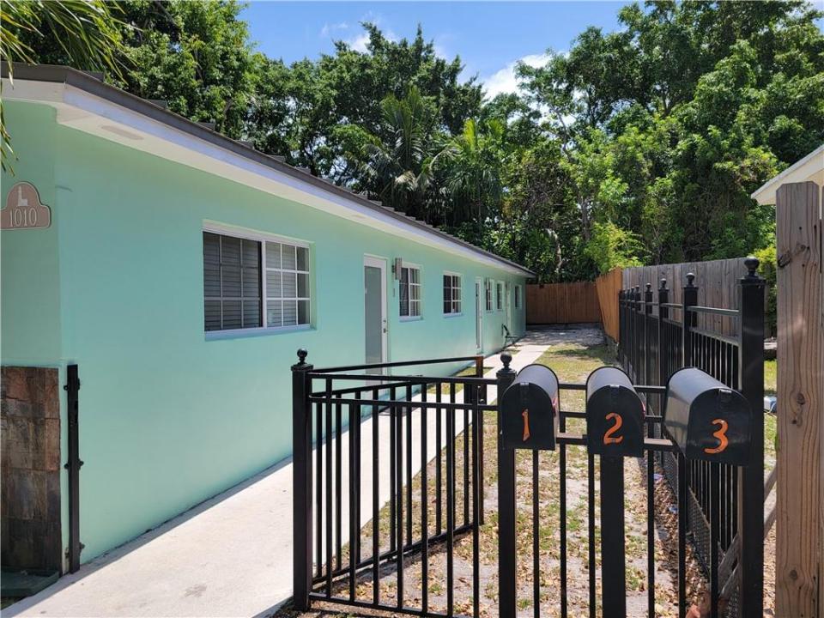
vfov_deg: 56.8
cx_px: 412
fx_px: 571
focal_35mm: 24
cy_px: 309
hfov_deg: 71.6
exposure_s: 1/717
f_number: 1.8
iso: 16
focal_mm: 6.7
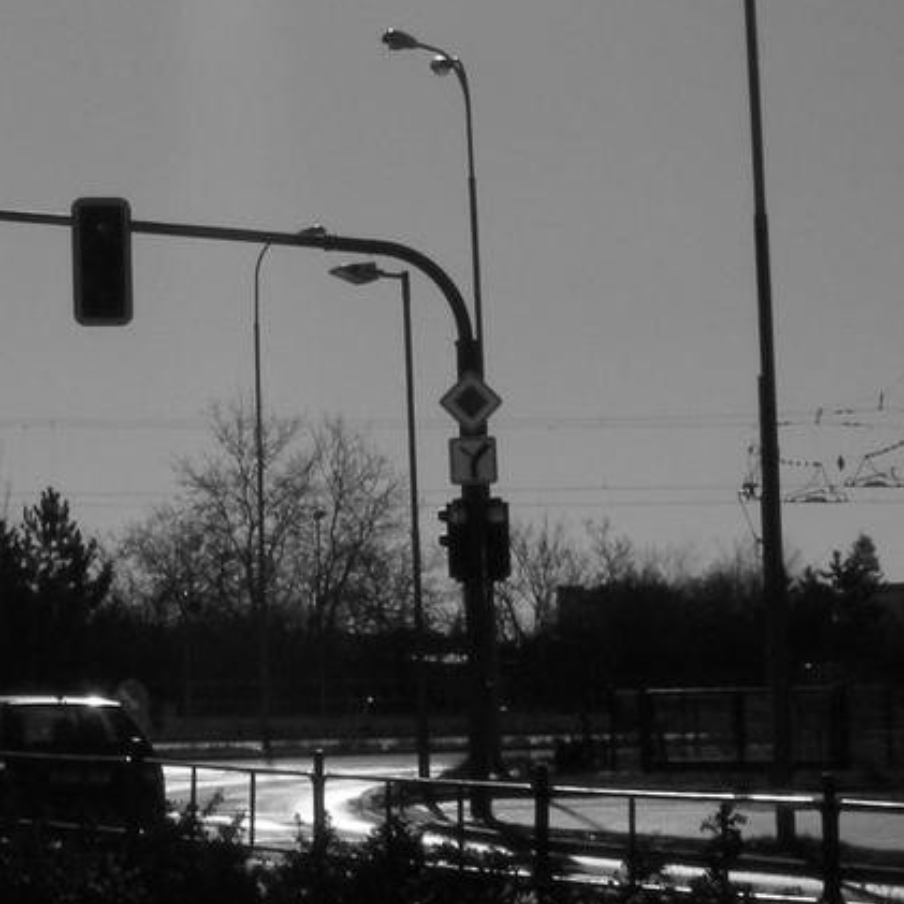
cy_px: 60
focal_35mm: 158
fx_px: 4668
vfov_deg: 11.0
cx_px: -432
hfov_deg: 10.7
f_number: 7.7
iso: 64
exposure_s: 1/1000
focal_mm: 10.1
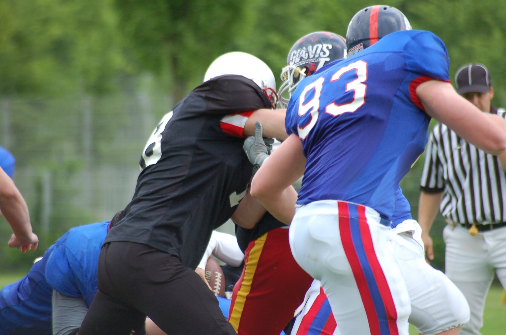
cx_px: 253
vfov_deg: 3.4
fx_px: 5682
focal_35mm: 405
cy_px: 168
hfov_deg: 5.1
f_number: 5.6
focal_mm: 270
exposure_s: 1/500
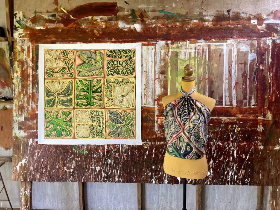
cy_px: 105
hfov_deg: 67.3
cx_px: 140
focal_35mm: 26
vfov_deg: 53.1
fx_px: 210
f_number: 1.6
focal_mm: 4.2
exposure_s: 1/121
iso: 80
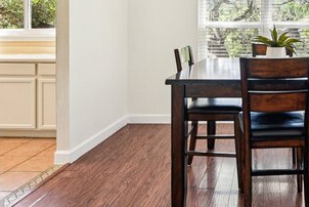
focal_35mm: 36
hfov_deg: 48.6
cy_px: 28
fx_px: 309
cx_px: 266
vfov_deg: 35.2
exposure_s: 1/15
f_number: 8
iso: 1250
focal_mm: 17
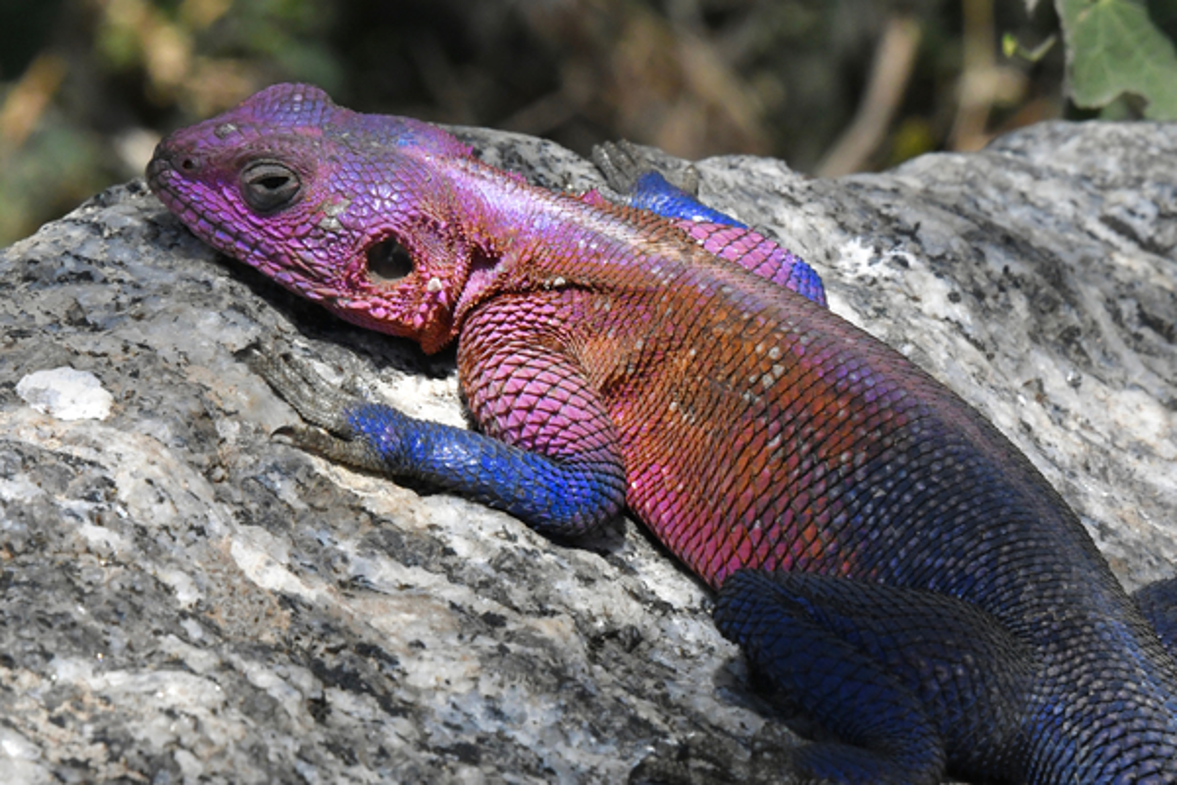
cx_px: 588
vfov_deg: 4.6
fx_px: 9808
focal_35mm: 300
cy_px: 392
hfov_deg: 6.9
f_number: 16
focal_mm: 300
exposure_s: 1/1000
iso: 1800
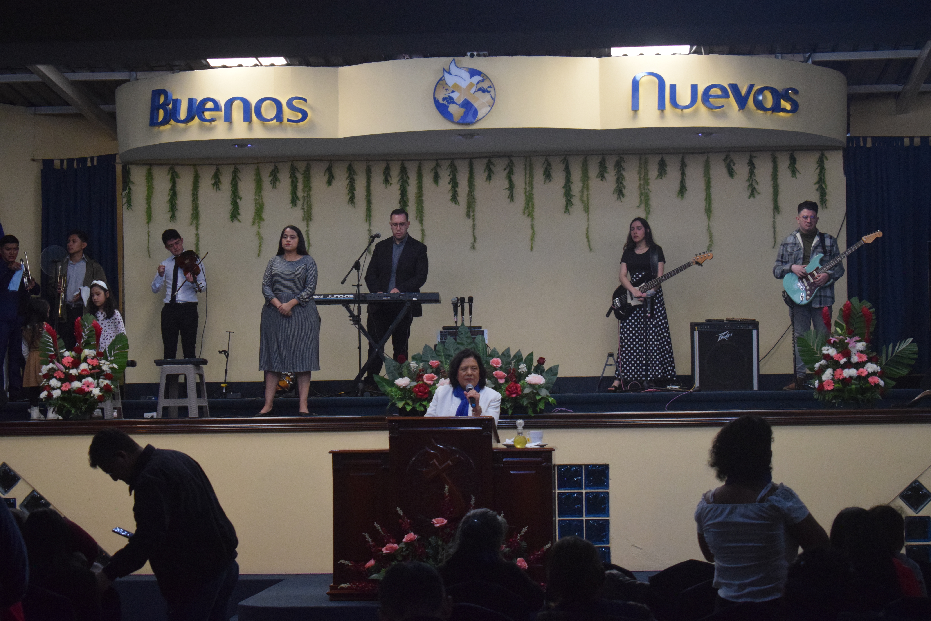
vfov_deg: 16.6
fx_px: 2133
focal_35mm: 82
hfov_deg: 24.6
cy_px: 310
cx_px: 466
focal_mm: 55
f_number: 5.6
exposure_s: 1/500
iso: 2800
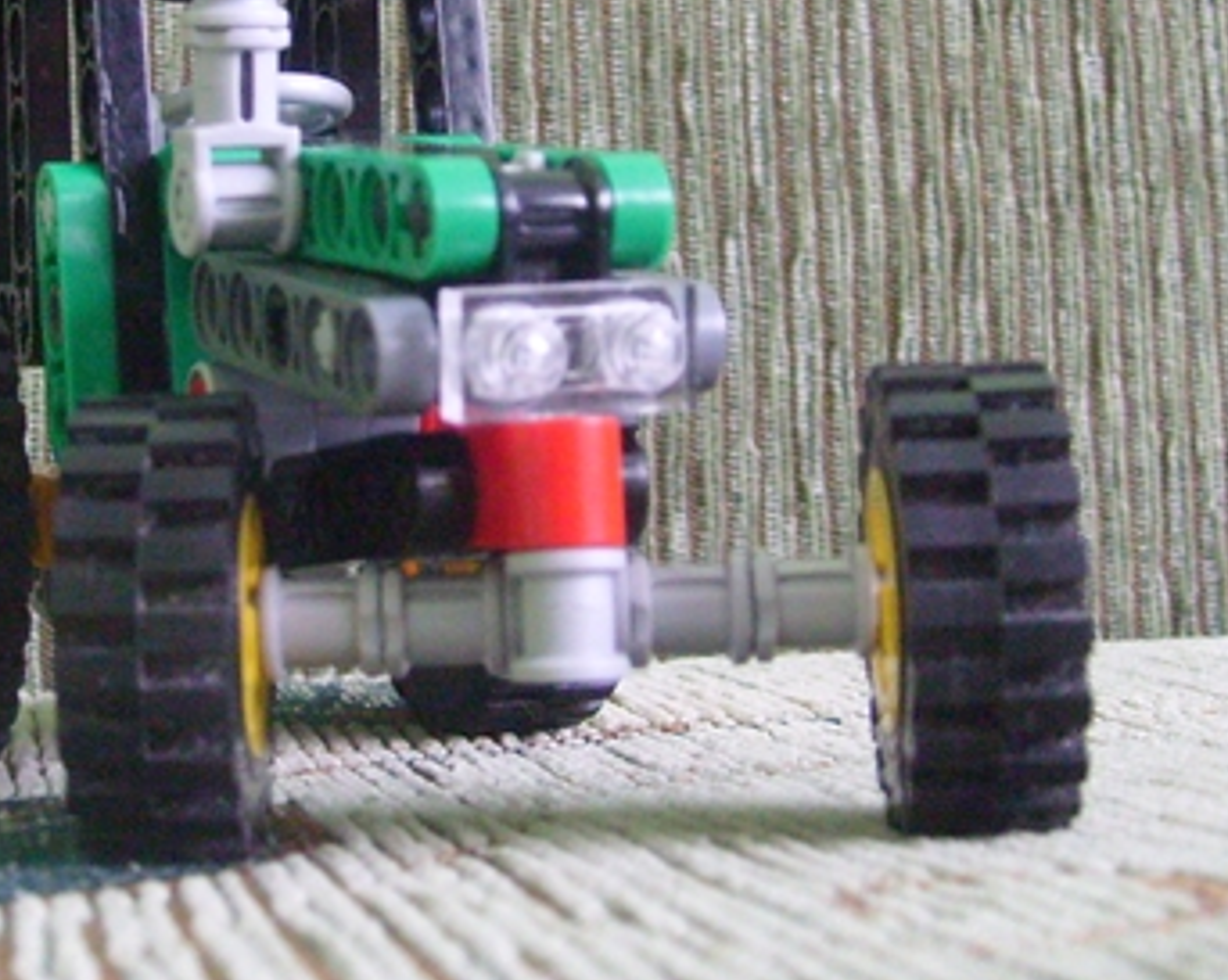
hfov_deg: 23.7
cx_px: 366
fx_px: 2905
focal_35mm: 80
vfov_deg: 19.0
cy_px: 230
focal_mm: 5.8
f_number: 2.8
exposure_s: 1/20
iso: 200
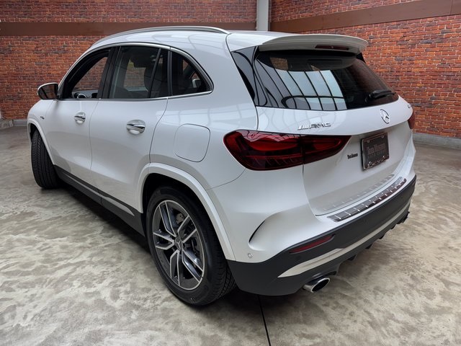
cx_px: 230
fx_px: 320
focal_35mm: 24
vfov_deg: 56.8
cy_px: 173
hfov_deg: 71.6
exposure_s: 1/227
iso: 64
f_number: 1.78
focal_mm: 6.76
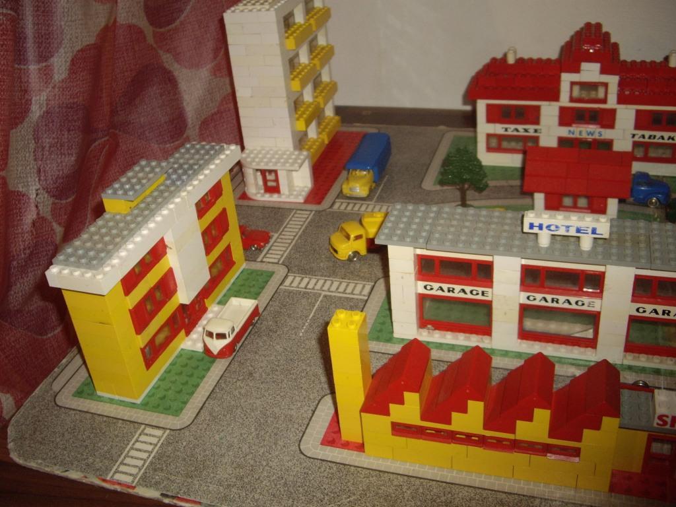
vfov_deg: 37.7
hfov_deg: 49.0
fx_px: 742
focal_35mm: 38
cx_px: 338
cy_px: 254
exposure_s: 1/40
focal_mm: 7.9
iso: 200
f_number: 2.8
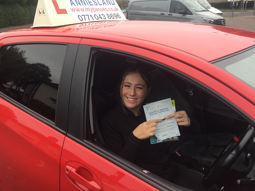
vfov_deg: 39.6
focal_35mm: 36
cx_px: 113
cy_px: 82
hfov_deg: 51.2
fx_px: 265
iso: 25
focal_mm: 3.3
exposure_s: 1/100
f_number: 2.4
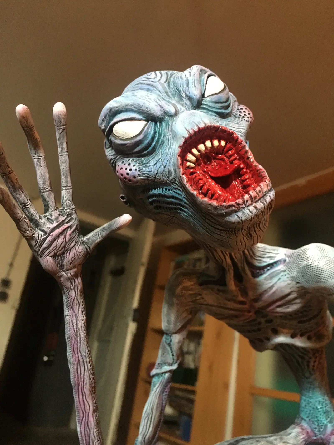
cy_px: 222
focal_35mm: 29
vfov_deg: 61.7
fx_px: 373
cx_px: 167
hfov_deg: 48.2
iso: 200
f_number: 2.2
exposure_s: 1/17
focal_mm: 4.15
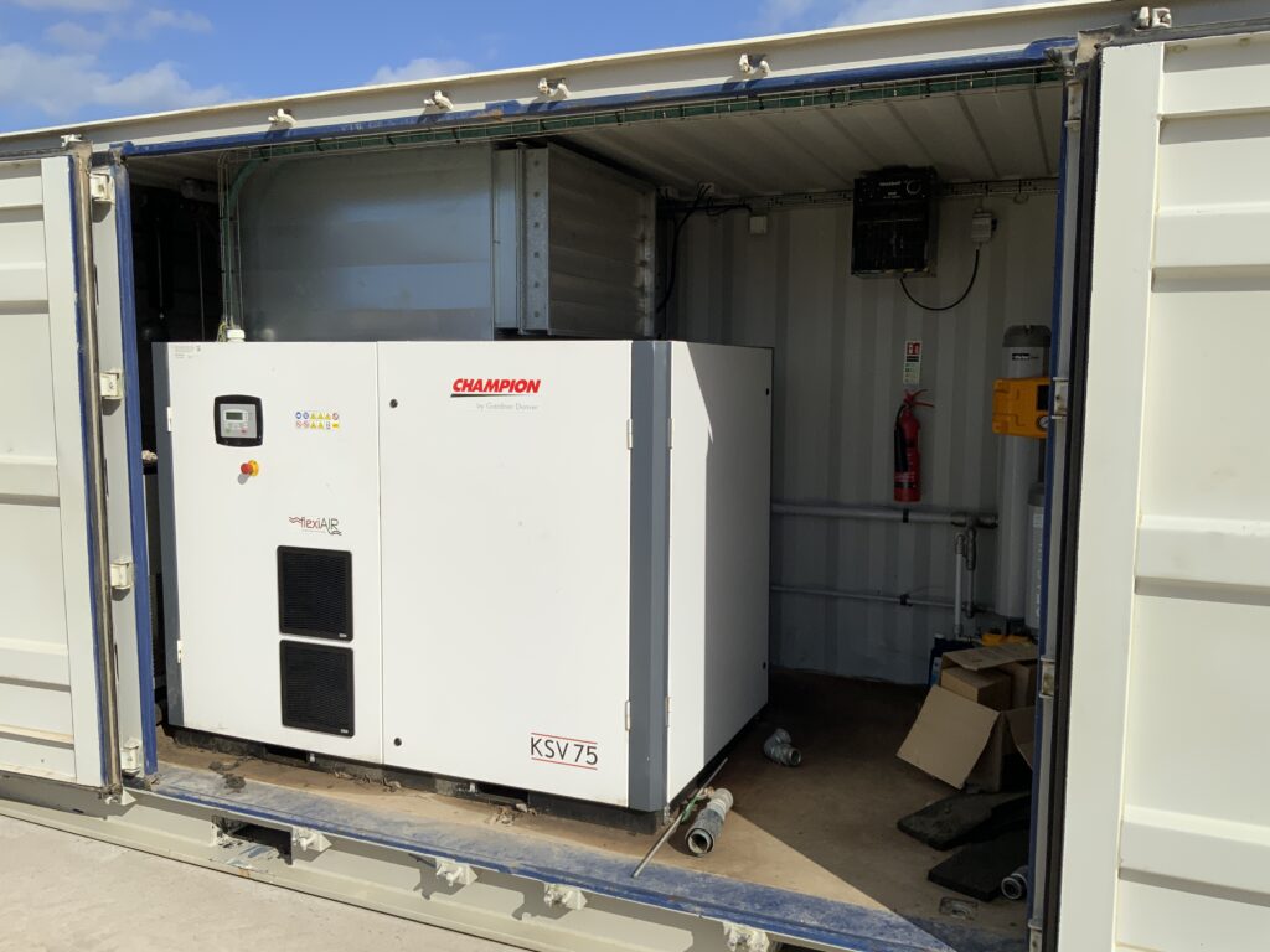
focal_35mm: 29
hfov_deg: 61.7
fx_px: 1064
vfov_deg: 48.2
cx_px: 635
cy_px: 476
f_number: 1.8
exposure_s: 1/4405
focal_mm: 3
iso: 20
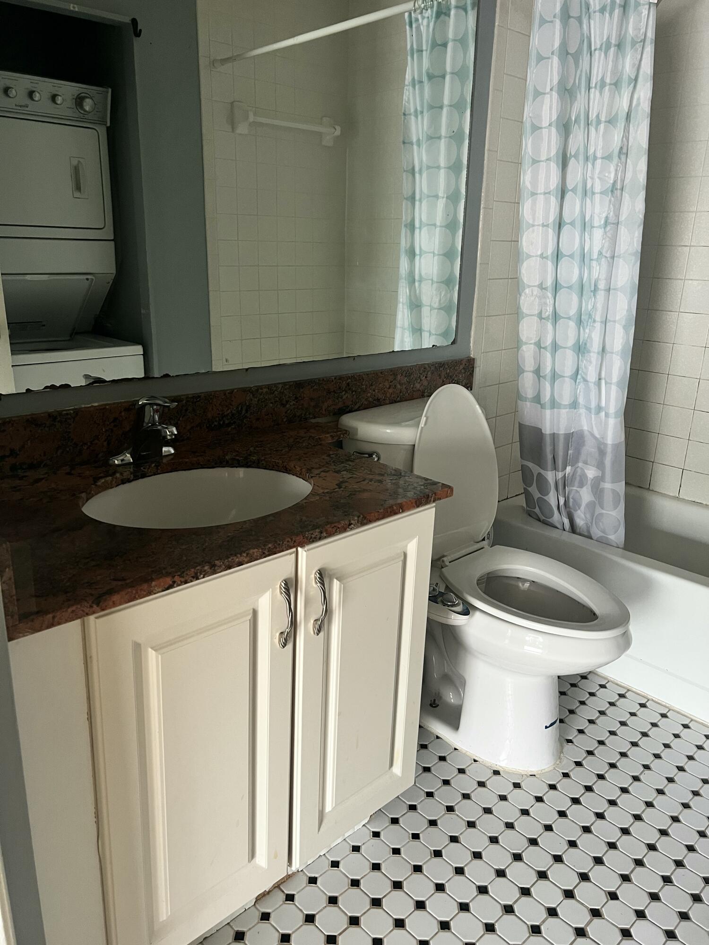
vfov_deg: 67.3
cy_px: 472
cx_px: 354
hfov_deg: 53.1
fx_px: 710
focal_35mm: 26
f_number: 1.5
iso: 250
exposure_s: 1/60
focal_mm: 5.7
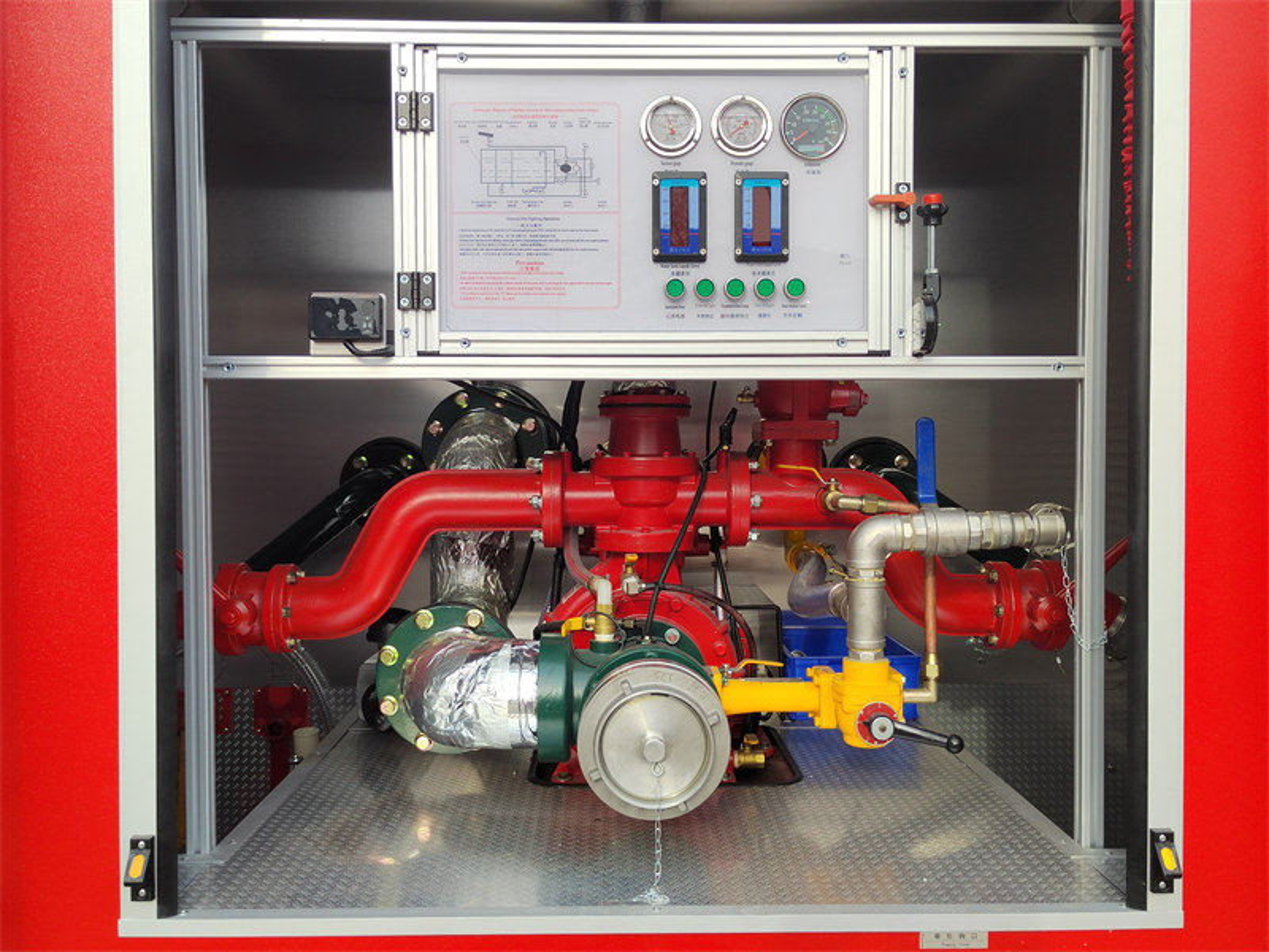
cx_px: 634
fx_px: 1136
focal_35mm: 31
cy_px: 476
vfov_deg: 45.4
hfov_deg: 58.4
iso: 100
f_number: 1.9
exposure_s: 1/227
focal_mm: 5.52
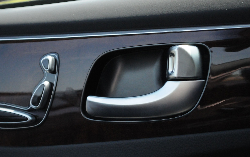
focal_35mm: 103
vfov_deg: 12.7
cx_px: 99
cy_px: 92
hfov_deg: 20.2
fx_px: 699
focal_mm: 55
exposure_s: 1/800
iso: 2000
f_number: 5.6
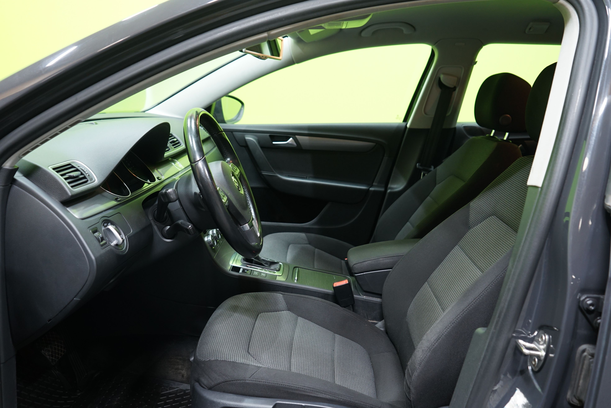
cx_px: 306
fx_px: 543
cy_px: 204
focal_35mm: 32
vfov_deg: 41.1
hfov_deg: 58.7
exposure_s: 1/20
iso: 800
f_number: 4.5
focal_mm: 32
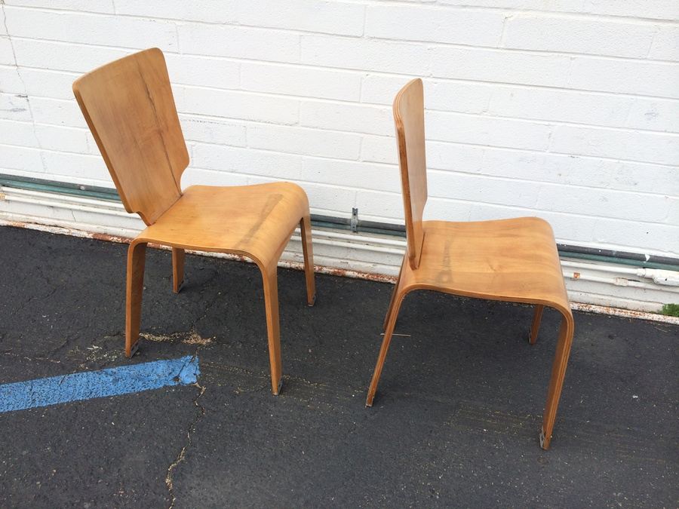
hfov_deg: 60.0
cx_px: 340
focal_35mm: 30
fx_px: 588
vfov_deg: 46.8
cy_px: 254
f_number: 2.2
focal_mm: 4.12
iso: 32
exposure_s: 1/1414
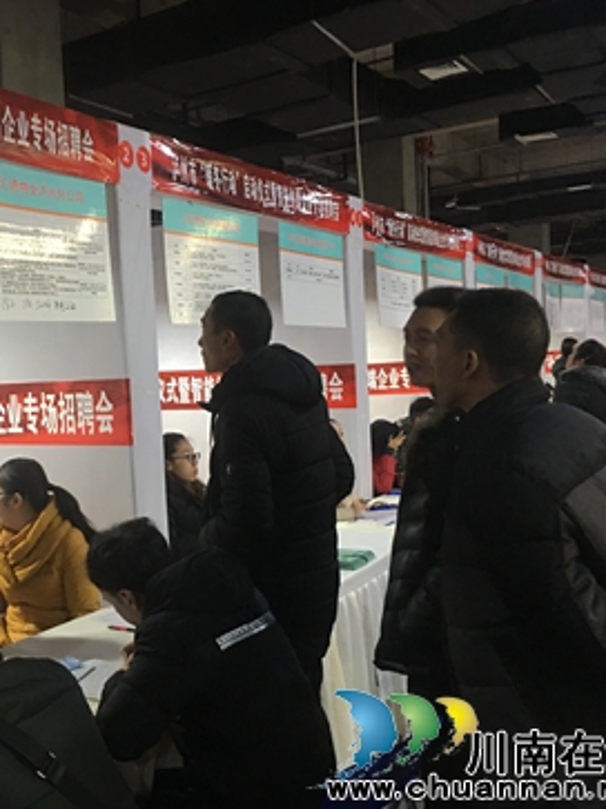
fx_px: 934
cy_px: 411
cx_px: 138
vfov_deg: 46.8
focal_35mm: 40
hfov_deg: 35.0
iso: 100
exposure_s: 1/8
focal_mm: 4.15
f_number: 2.2
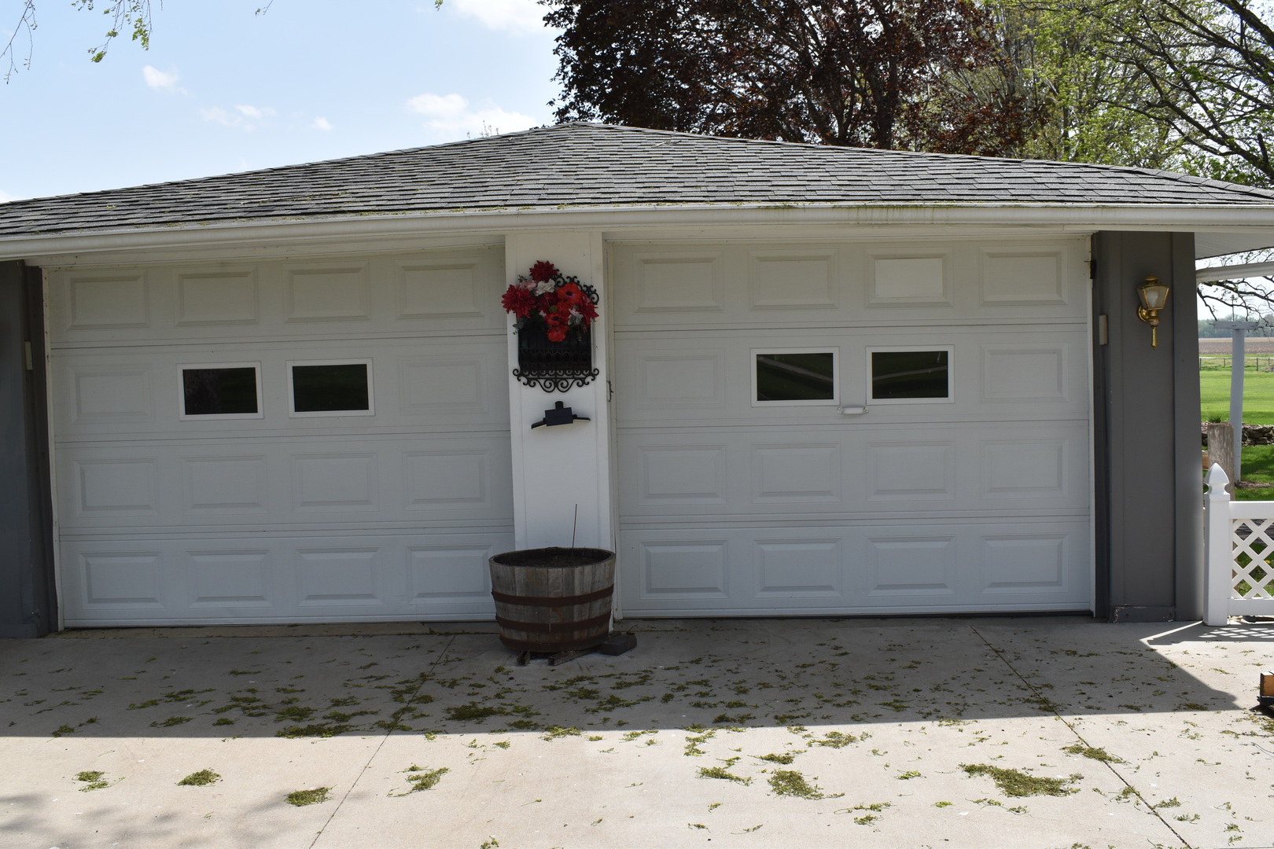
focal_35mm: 36
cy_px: 424
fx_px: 1274
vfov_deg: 36.9
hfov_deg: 53.1
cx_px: 637
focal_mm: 24
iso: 200
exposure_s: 1/320
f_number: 9
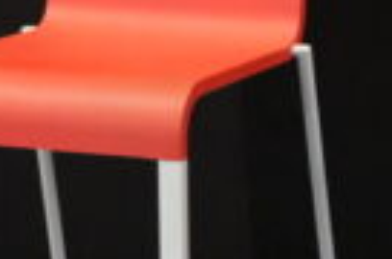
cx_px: 383
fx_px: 1923
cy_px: 245
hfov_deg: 11.5
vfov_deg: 7.7
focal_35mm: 177
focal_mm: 40
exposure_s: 1/160
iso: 6400
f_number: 4
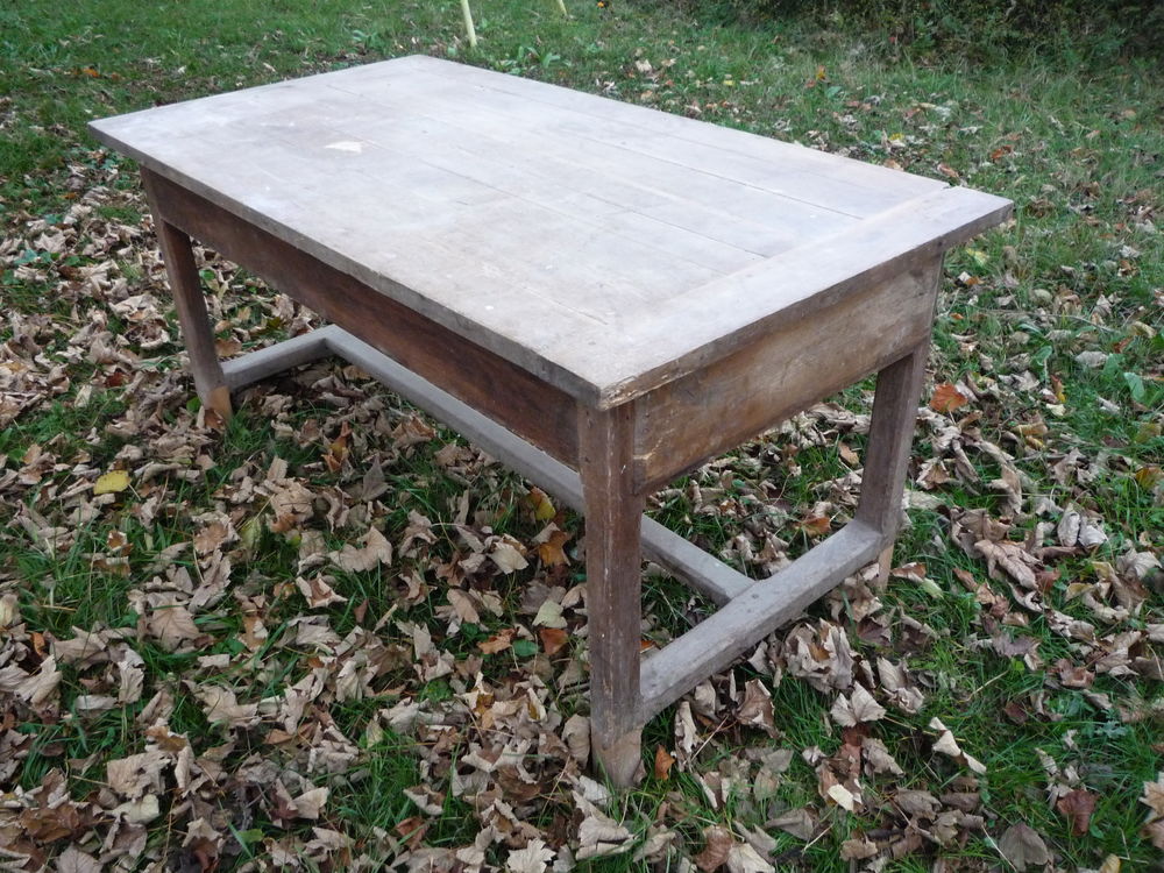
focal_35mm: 30
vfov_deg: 46.8
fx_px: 1009
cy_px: 436
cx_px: 582
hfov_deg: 60.0
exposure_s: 1/30
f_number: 3.3
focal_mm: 5.2
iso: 320
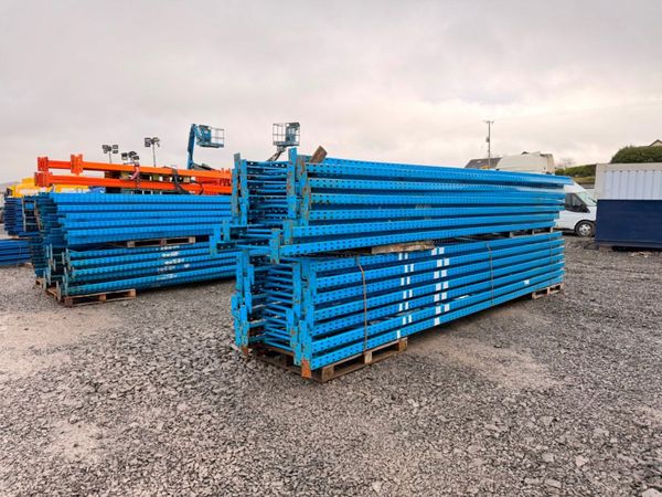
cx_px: 331
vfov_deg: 56.8
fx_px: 459
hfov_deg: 71.6
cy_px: 248
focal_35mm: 24
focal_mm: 6.76
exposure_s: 1/389
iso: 100
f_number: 1.78
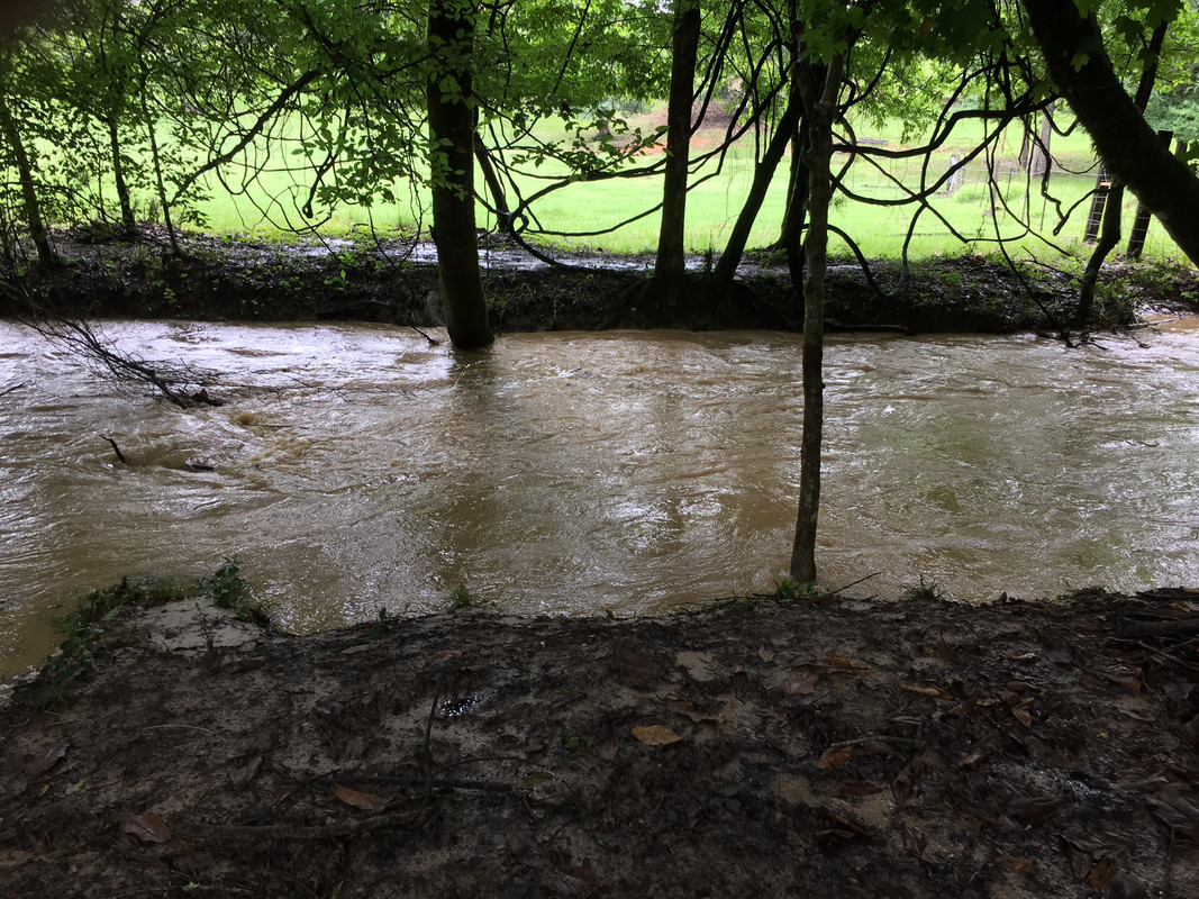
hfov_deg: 61.7
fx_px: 1004
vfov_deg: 48.2
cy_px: 450
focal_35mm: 29
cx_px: 600
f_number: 2.2
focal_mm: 4.15
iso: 40
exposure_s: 1/120
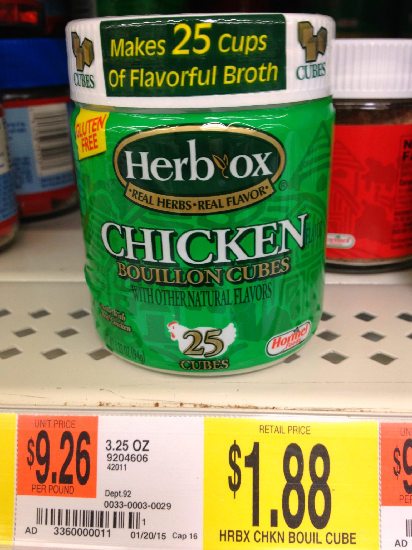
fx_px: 556
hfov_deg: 40.7
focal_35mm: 35
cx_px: 206
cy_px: 275
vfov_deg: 52.6
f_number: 2.4
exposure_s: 1/20
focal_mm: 4.28
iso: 64
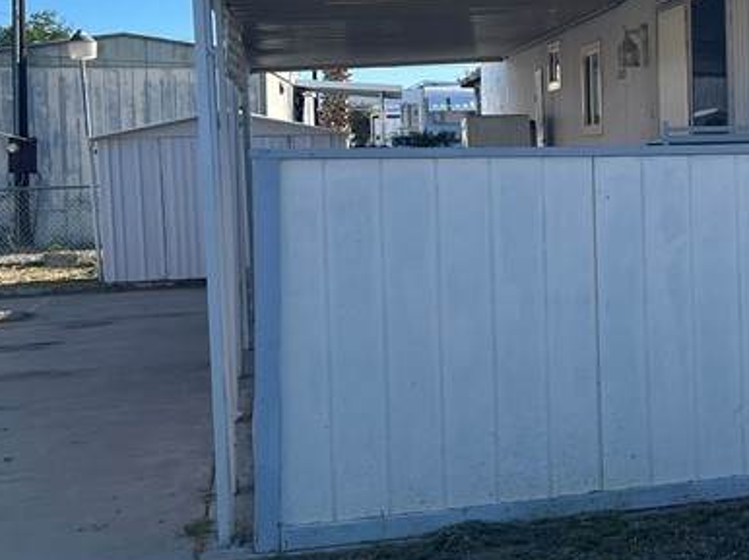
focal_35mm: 69
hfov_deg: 25.1
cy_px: 211
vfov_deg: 21.2
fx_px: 1492
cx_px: 920
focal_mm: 5.7
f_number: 1.5
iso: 50
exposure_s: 1/3704
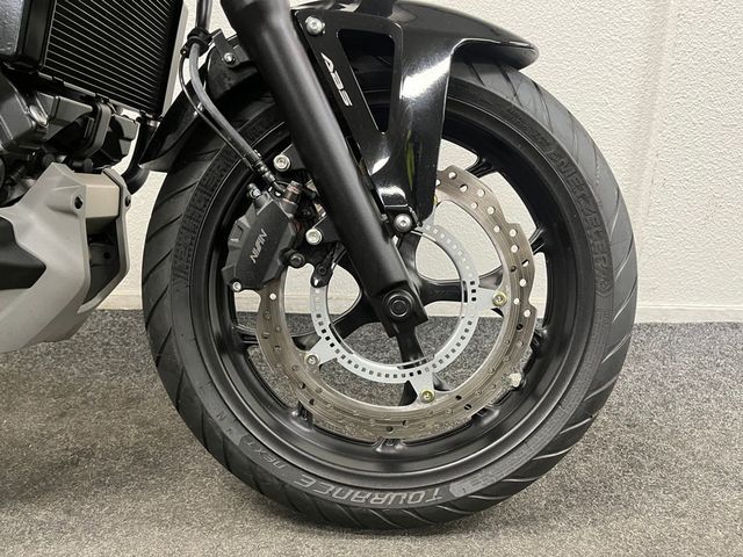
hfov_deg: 67.3
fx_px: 558
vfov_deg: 53.1
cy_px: 278
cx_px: 372
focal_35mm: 26
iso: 400
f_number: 1.6
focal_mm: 5.1
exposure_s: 1/50
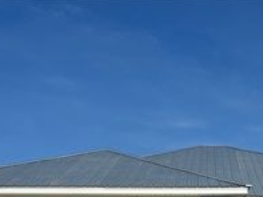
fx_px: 502
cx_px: 230
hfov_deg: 28.4
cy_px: 246
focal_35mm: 66
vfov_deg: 20.6
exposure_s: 1/11364
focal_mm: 5.7
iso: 50
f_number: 1.5
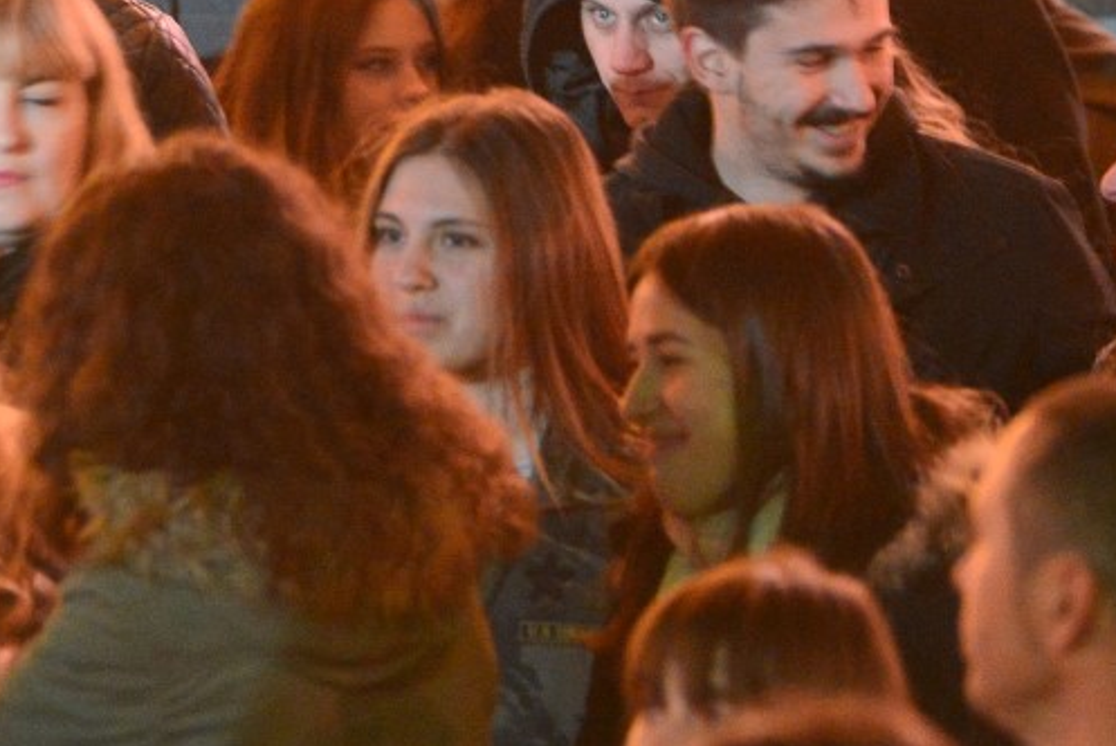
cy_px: -301
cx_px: 101
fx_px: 12314
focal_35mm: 397
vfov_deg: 3.5
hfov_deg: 5.2
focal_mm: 122
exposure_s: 1/30
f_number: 2.8
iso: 4000
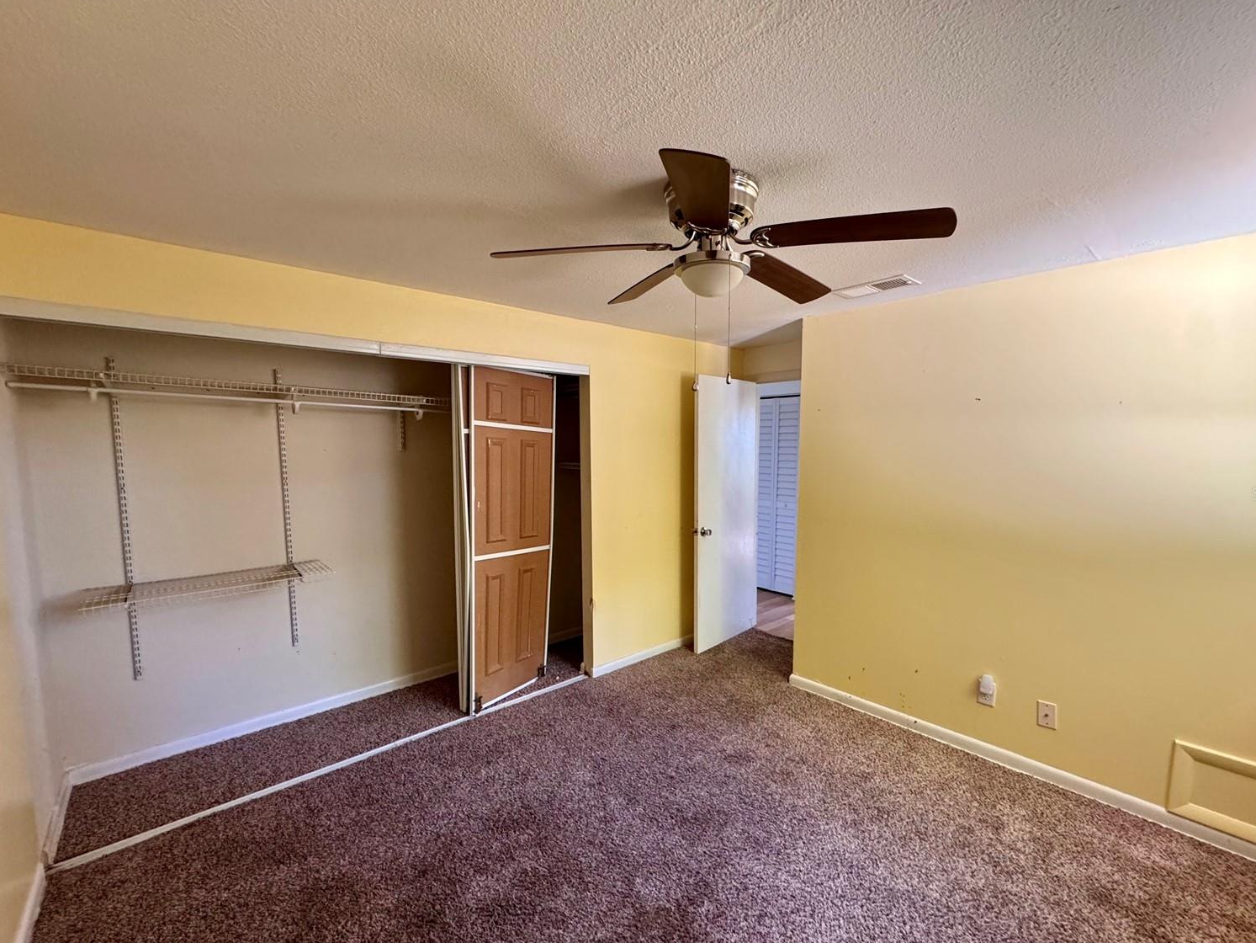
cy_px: 493
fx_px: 544
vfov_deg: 81.7
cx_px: 659
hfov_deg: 98.1
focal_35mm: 15
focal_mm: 2.22
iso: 320
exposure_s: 1/87
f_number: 2.2
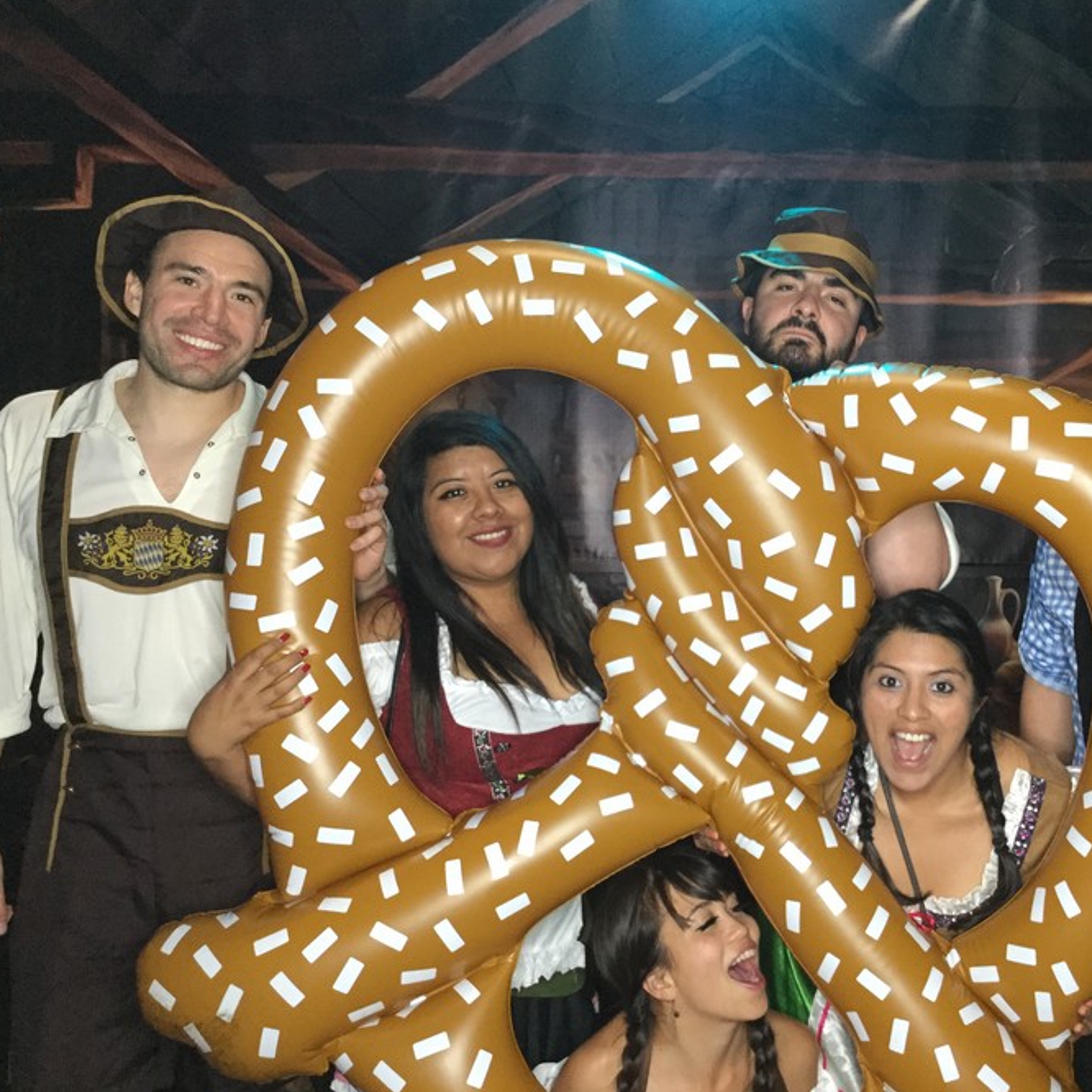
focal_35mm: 37
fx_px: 1321
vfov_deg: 44.9
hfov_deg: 44.3
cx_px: 731
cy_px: 545
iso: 125
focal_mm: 3.3
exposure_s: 1/30
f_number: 2.4
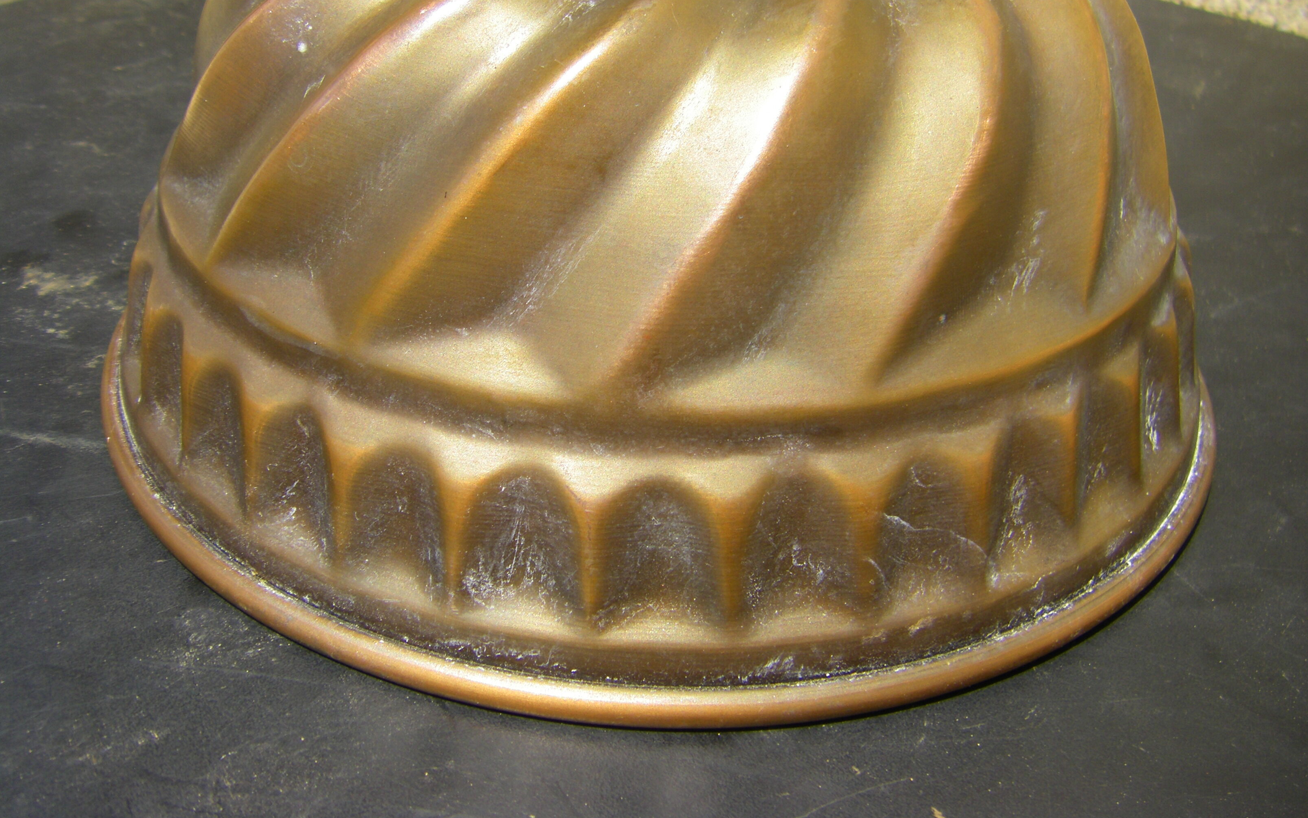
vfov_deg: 31.2
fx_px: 1461
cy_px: 324
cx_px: 652
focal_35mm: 41
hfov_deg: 48.2
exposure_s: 1/125
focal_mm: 6.3
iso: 64
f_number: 7
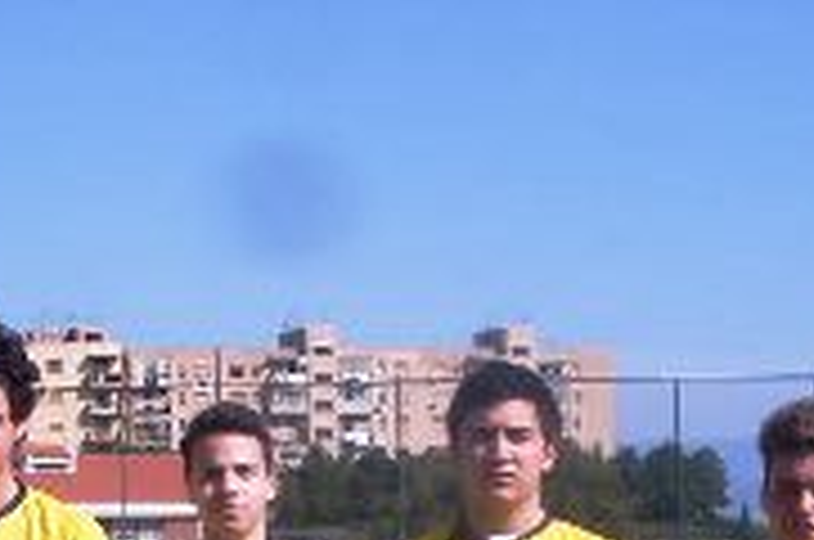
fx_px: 2934
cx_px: 117
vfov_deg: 9.9
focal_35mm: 130
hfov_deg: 15.6
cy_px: 997
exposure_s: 1/250
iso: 80
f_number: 8.4
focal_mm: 6.3
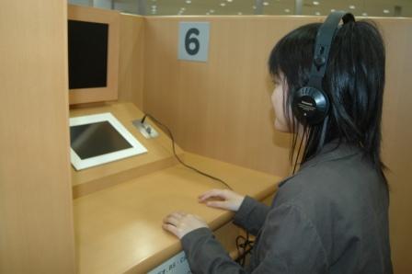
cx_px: 206
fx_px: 343
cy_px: 137
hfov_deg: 62.0
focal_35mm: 30
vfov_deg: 43.5
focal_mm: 20
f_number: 3.5
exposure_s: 1/60
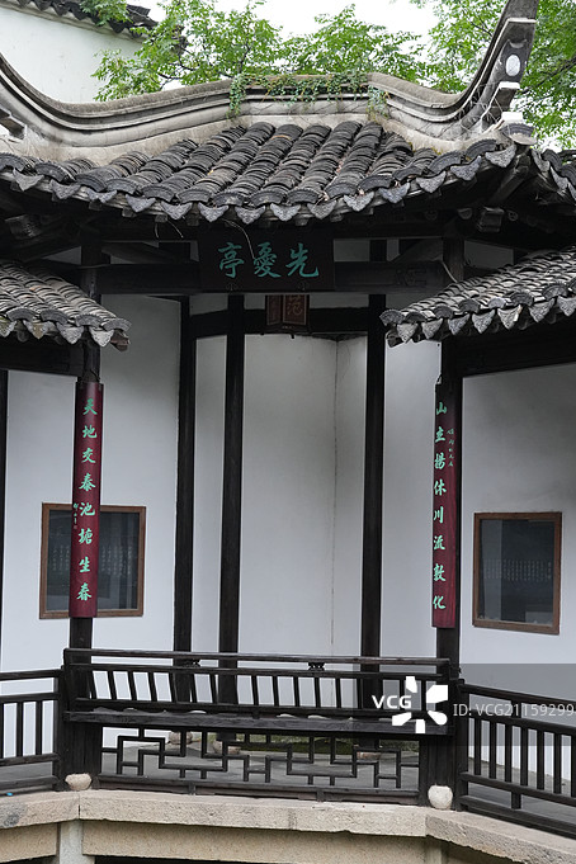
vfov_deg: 36.9
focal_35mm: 54
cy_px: 467
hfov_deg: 25.1
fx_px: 1296
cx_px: 298
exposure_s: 1/250
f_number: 10
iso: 4000
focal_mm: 46
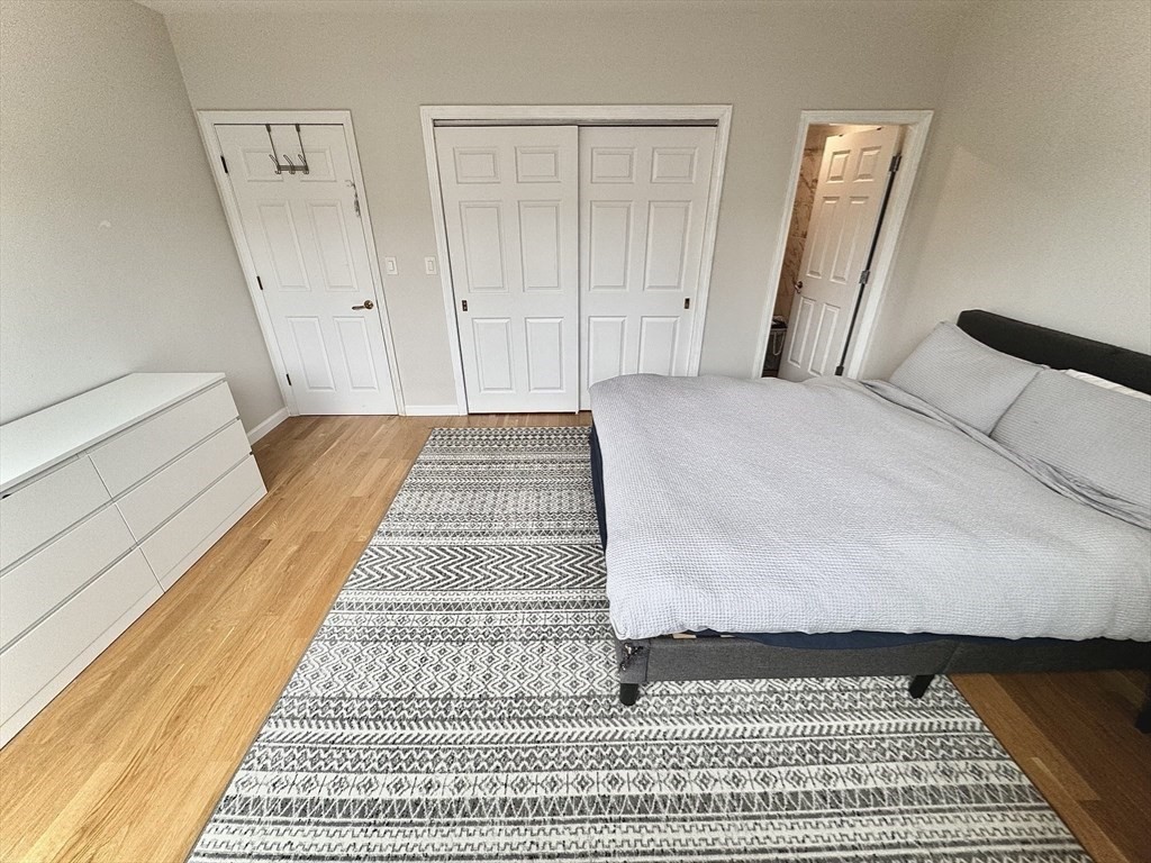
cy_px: 432
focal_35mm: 14
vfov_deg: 85.7
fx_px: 466
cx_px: 576
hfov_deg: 102.1
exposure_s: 1/99
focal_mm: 2.22
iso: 64
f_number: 2.2
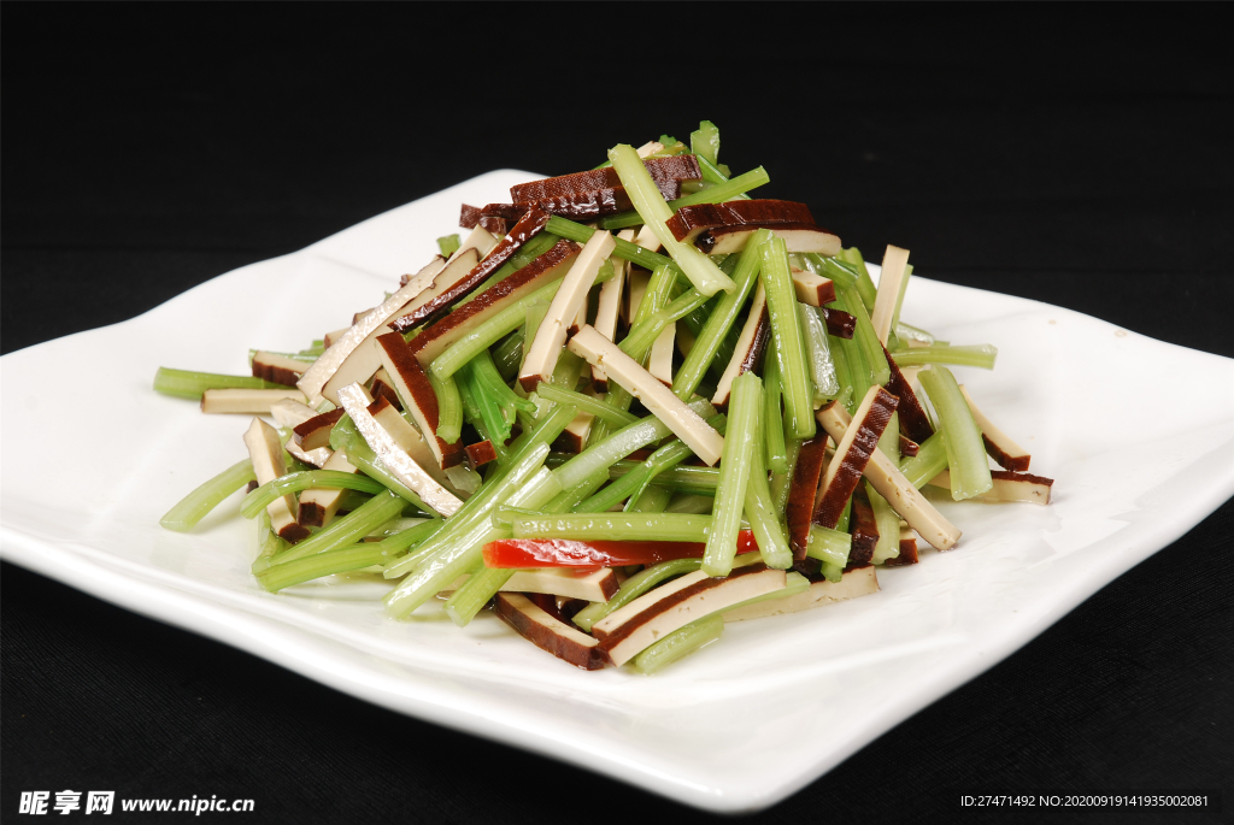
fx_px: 3603
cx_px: 617
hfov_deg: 19.4
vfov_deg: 13.1
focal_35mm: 105
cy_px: 412
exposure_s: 1/125
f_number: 10
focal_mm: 70
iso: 100
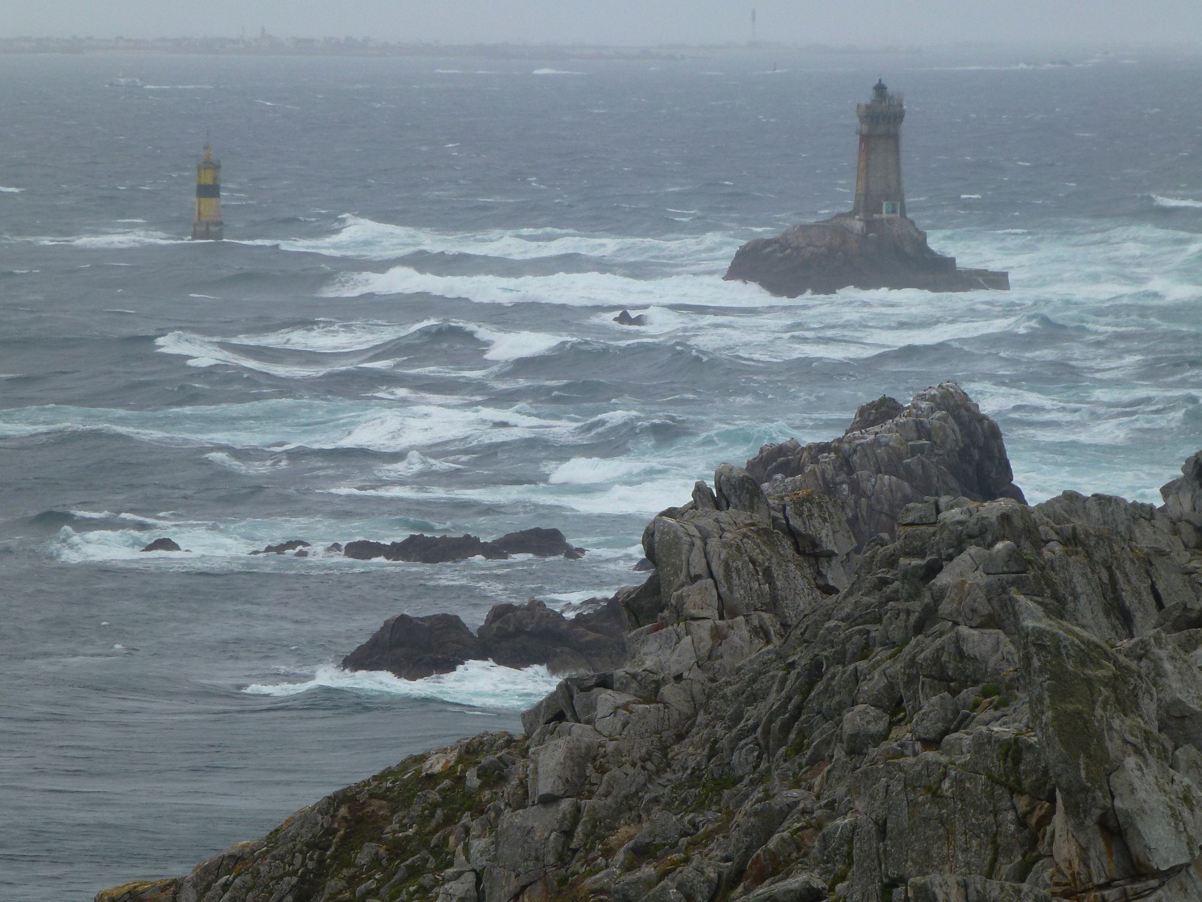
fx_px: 6945
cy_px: 451
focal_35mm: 200
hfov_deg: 9.9
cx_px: 601
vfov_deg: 7.4
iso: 100
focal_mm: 32.6
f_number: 5.4
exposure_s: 1/800
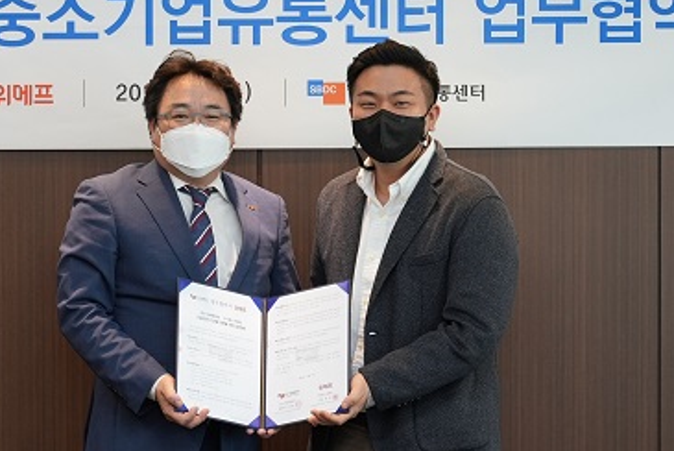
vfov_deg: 7.5
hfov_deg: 11.2
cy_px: 271
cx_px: 279
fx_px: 3448
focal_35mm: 184
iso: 800
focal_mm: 105
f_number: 4
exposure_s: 1/125
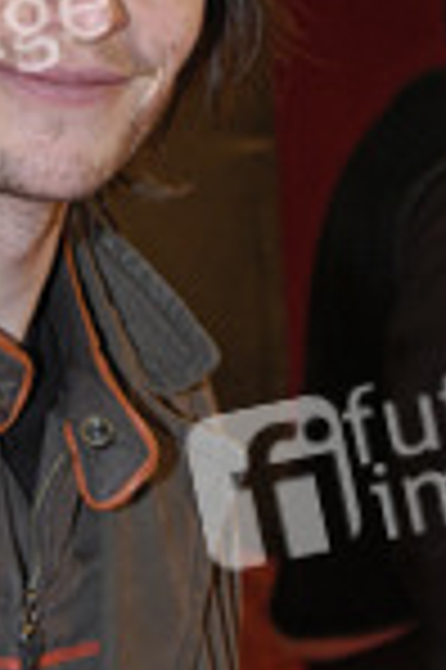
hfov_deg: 6.8
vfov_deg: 10.2
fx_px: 3744
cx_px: 9
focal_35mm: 201
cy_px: 238
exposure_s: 1/60
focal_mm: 50
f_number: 5
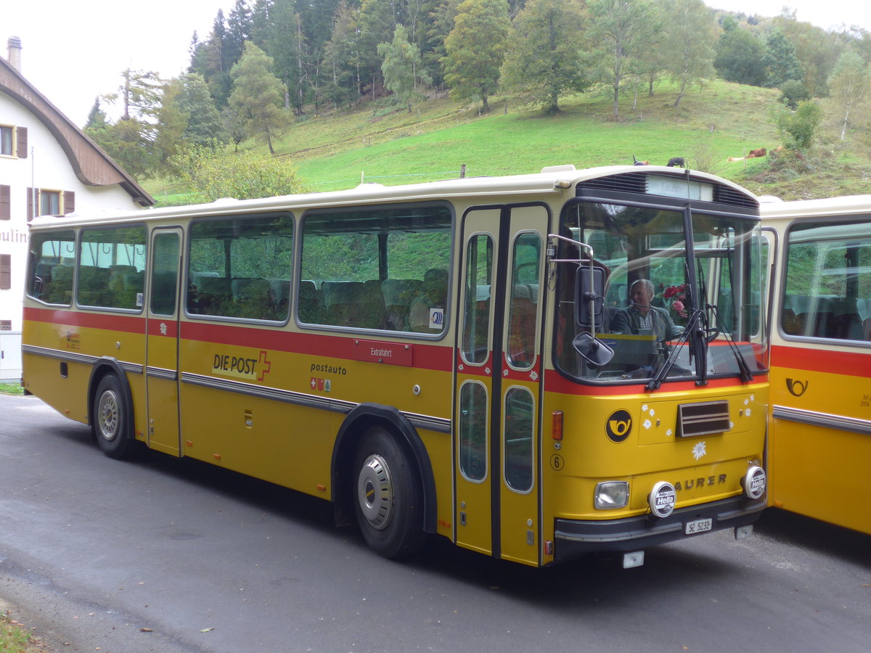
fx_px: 1032
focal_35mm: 41
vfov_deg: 35.1
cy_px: 326
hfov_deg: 45.8
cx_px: 436
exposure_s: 1/80
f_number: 2.6
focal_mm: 8.4
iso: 80
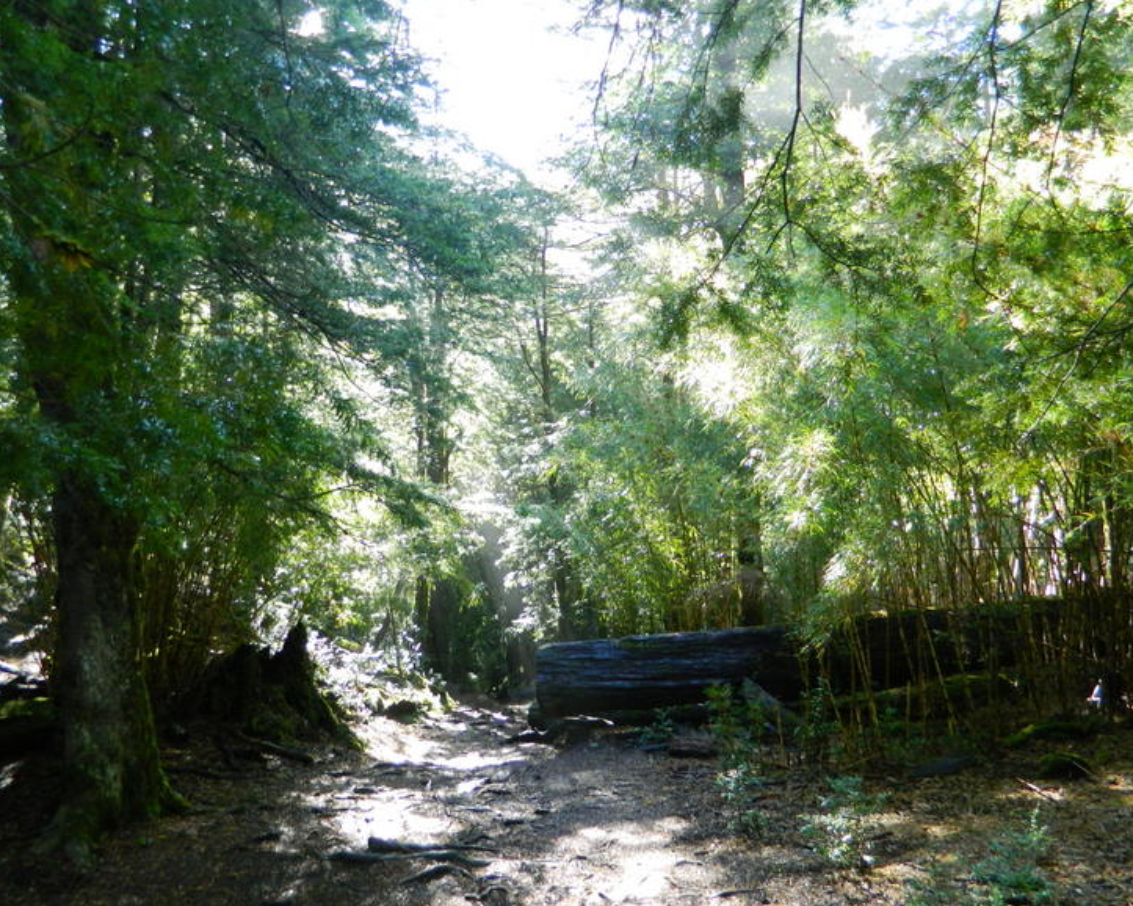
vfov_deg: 53.2
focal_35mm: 27
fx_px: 905
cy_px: 453
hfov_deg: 64.1
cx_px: 559
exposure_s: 1/30
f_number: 3.1
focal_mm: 4.5
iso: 160
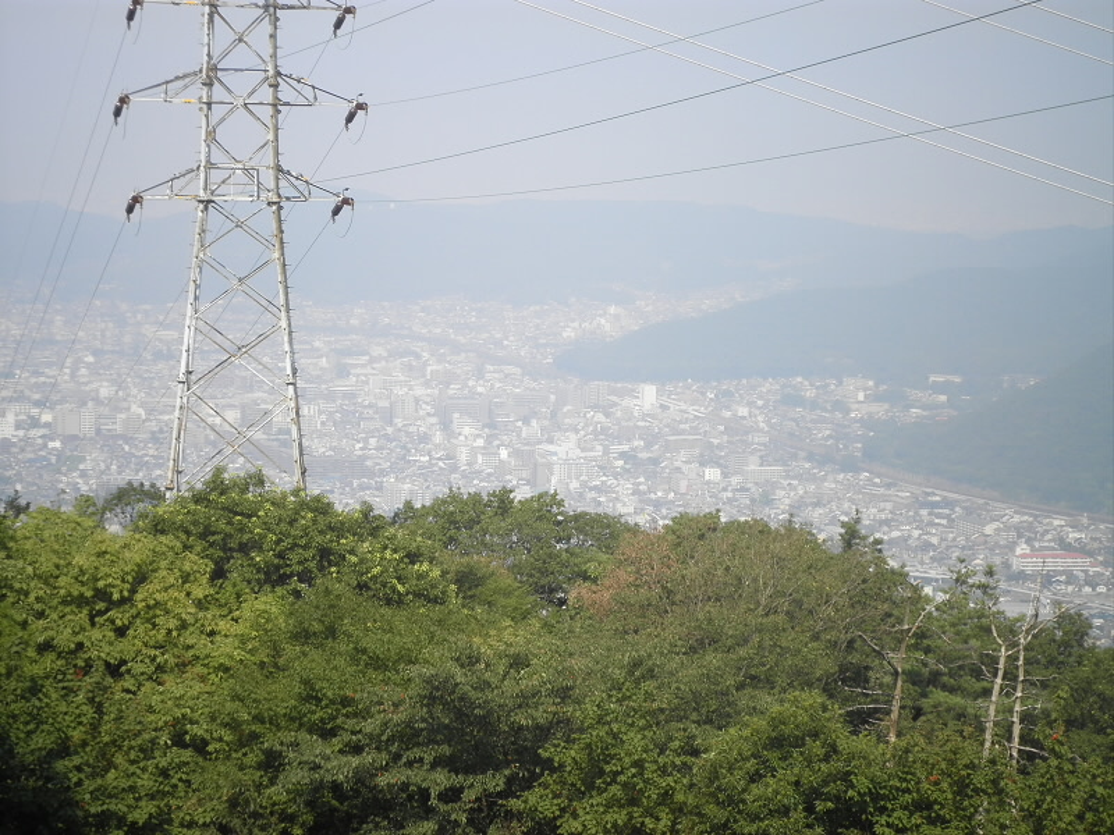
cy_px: 418
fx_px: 2478
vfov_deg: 19.1
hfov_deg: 25.3
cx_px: 557
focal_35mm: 77
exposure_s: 1/200
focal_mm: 13.9
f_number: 5.9
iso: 64
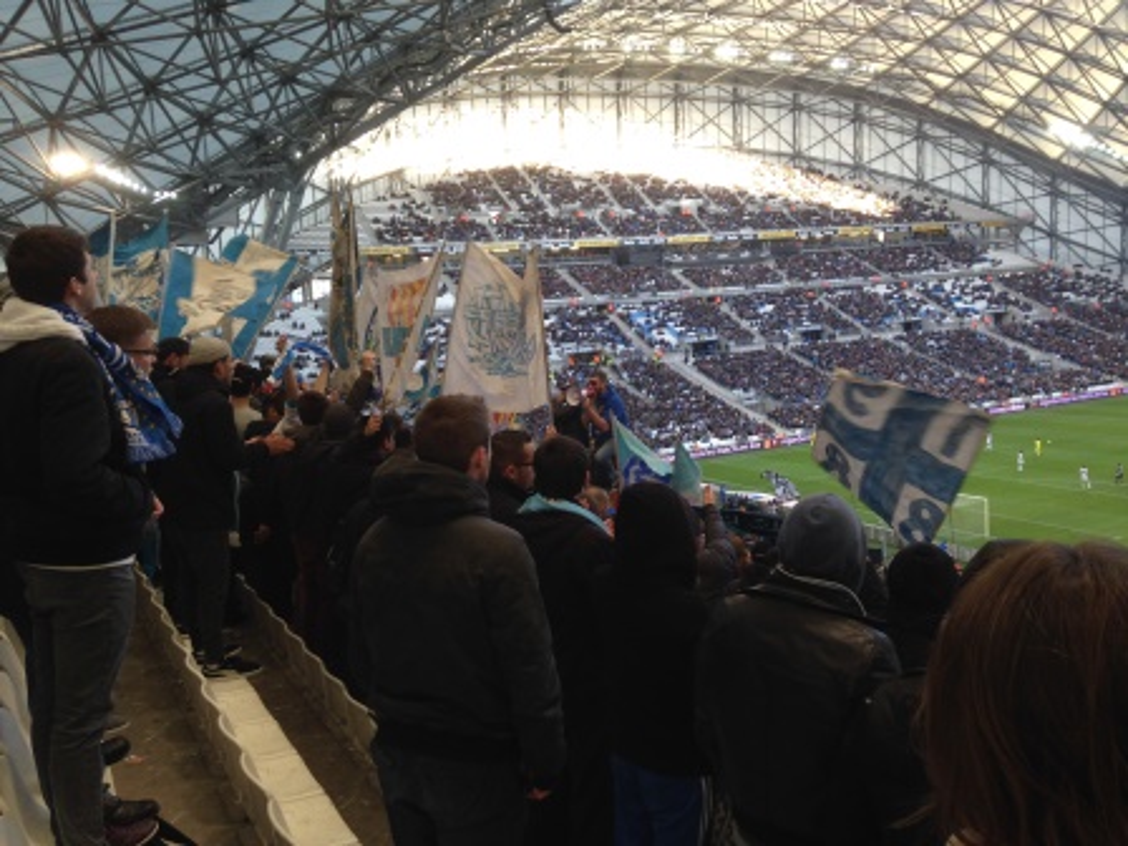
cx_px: 564
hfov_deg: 55.4
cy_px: 423
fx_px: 1075
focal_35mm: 33
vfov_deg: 42.9
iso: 80
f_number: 2.4
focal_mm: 4.12
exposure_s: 1/120
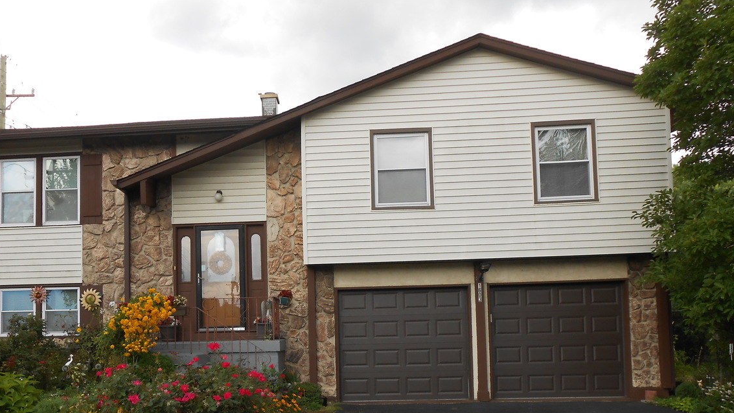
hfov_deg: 54.8
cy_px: 305
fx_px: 701
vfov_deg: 32.3
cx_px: 282
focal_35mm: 36
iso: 80
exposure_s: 1/200
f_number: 3.5
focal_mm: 4.6
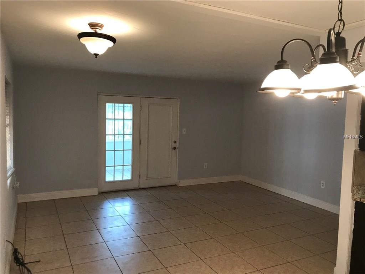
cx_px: 182
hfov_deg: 63.4
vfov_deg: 49.7
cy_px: 137
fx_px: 295
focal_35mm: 28
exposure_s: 1/30
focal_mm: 3.99
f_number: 1.8
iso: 32
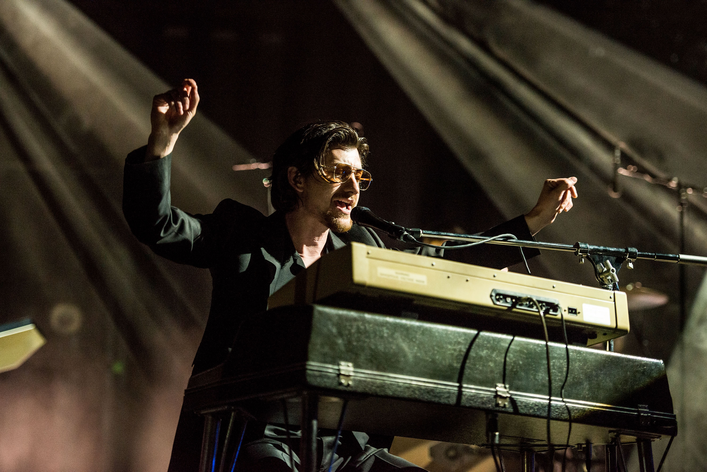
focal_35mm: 112
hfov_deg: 18.3
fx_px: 2200
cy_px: 236
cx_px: 354
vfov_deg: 12.2
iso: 3200
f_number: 2.8
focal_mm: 112
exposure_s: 1/200
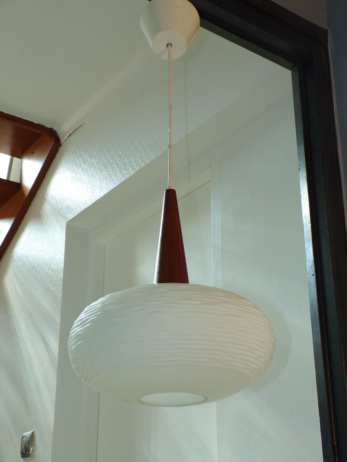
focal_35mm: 49
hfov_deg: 29.7
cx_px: 174
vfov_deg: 38.9
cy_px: 231
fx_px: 655
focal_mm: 8.7
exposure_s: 1/34
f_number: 3.5
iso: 200
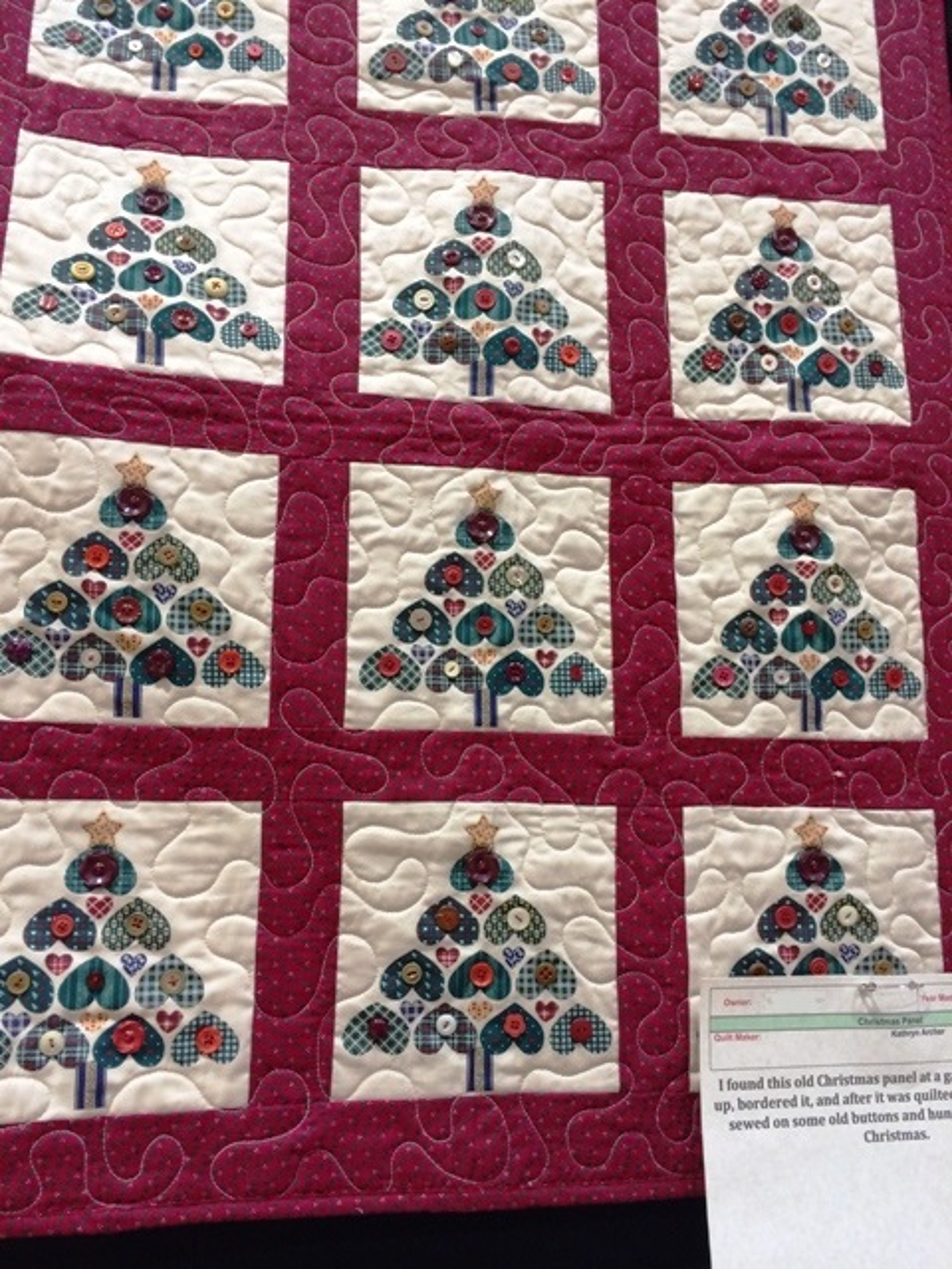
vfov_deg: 60.0
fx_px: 1100
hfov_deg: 46.8
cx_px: 476
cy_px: 634
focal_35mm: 30
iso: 160
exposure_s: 1/30
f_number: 2.2
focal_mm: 4.12
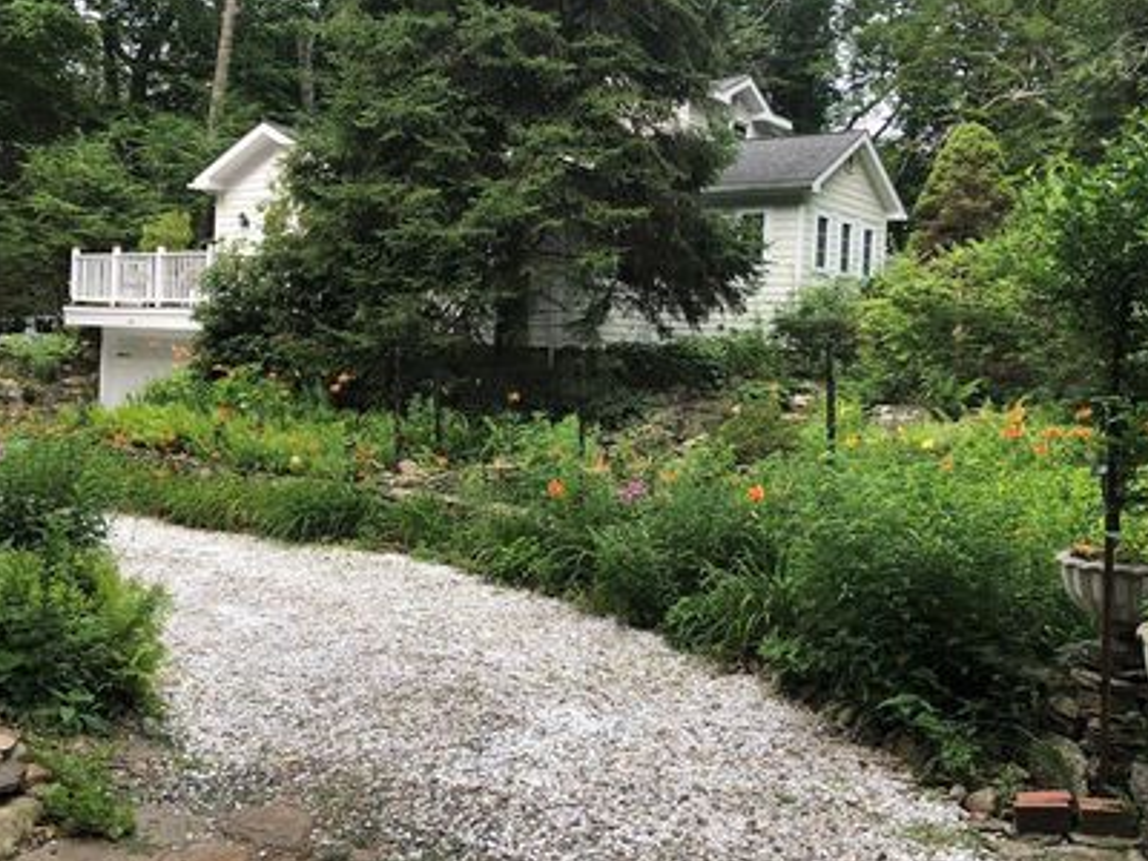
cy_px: 366
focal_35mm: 35
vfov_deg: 40.6
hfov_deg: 52.6
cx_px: 568
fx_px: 1161
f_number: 1.8
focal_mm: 3.99
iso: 20
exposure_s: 1/236
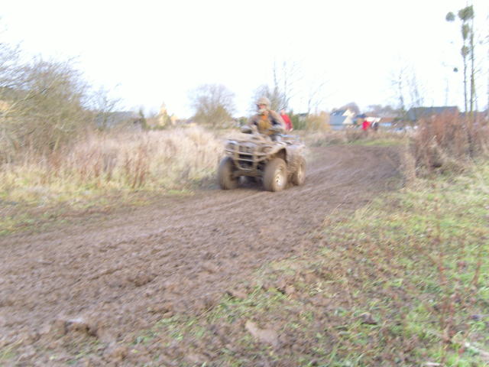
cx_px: 244
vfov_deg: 40.7
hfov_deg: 52.6
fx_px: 494
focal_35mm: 35
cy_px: 184
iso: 80
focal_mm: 7.4
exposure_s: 1/30
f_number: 2.8
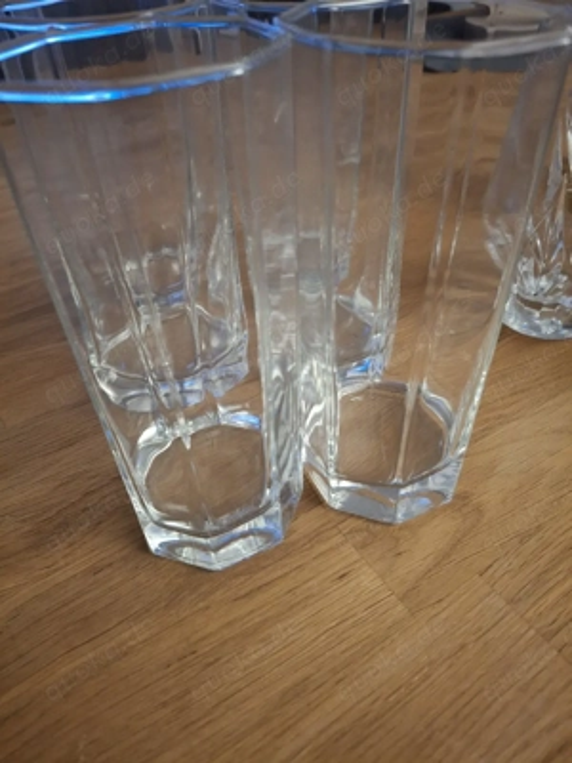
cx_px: 286
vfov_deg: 69.4
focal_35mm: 25
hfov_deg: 54.9
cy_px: 382
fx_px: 551
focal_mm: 4.69
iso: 400
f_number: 1.8
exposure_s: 1/25
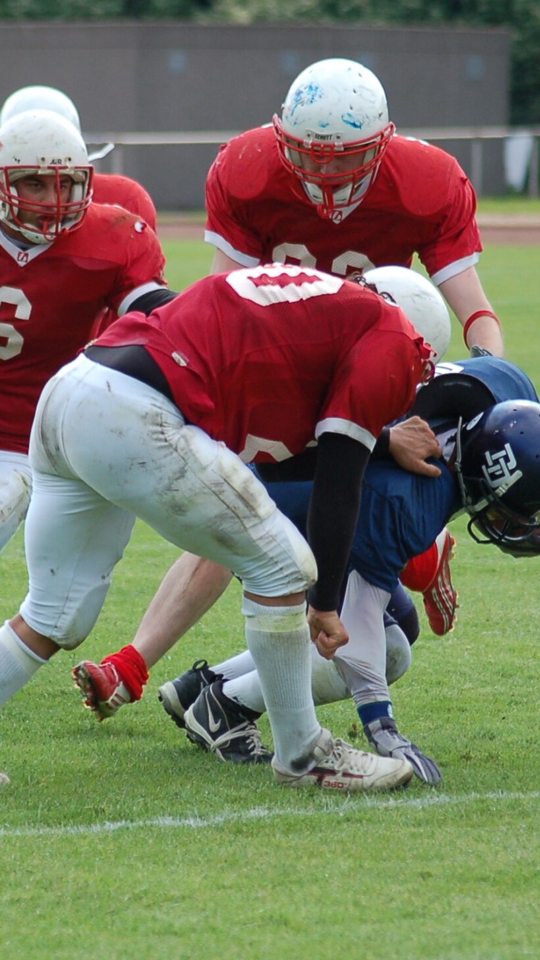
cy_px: 480
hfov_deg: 3.8
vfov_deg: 6.7
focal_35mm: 321
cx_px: 239
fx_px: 8164
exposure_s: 1/1000
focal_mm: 135
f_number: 4.5
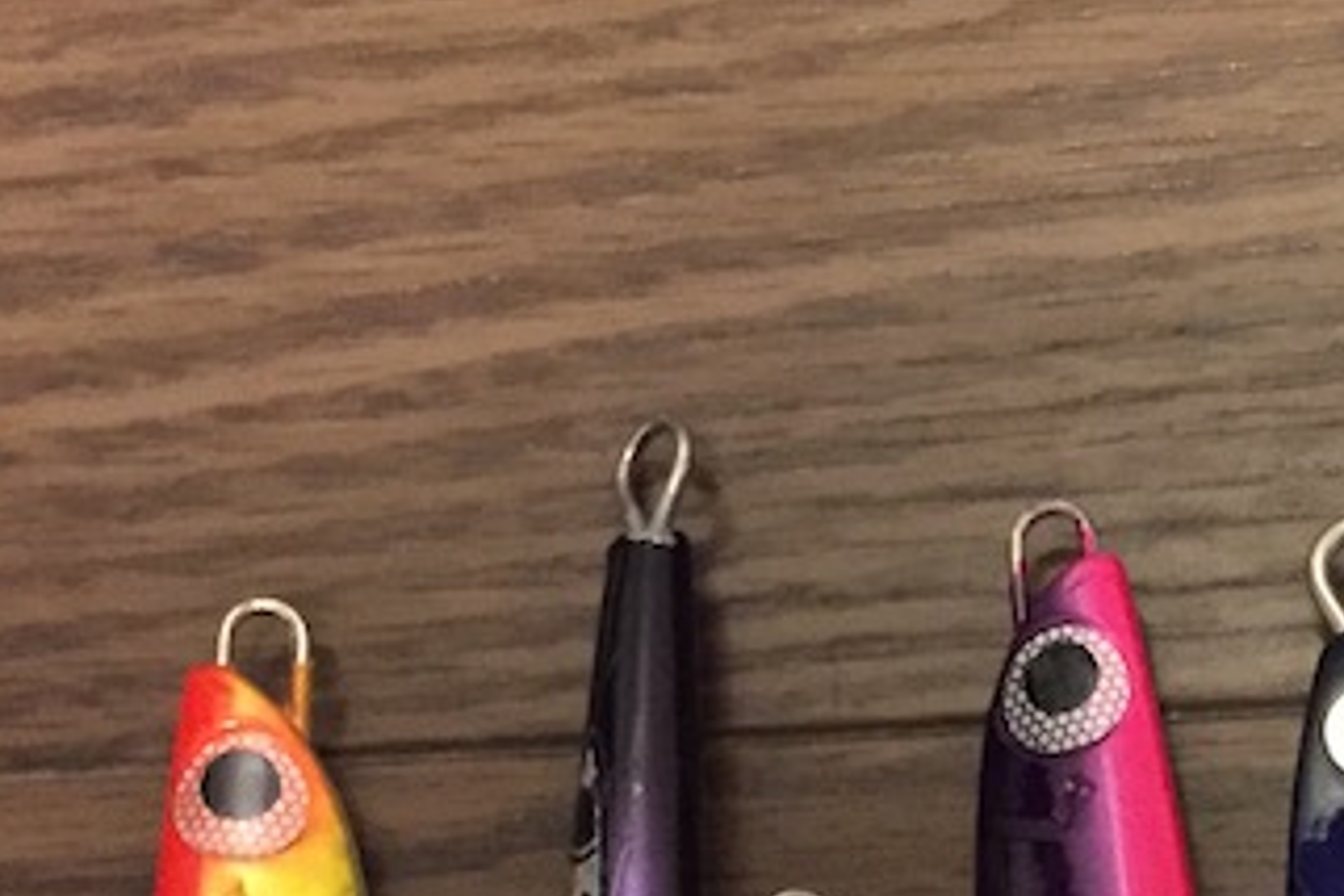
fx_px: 3509
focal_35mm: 94
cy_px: 1553
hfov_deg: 20.6
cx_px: 1503
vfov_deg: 13.3
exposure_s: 1/15
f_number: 2.2
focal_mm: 4.15
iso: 320
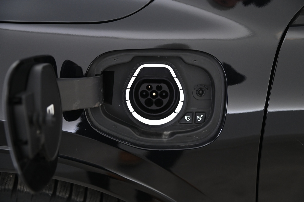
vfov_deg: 25.9
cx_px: 152
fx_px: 439
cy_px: 101
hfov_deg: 38.2
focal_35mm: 52
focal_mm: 52
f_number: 4
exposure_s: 1/30
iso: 2000
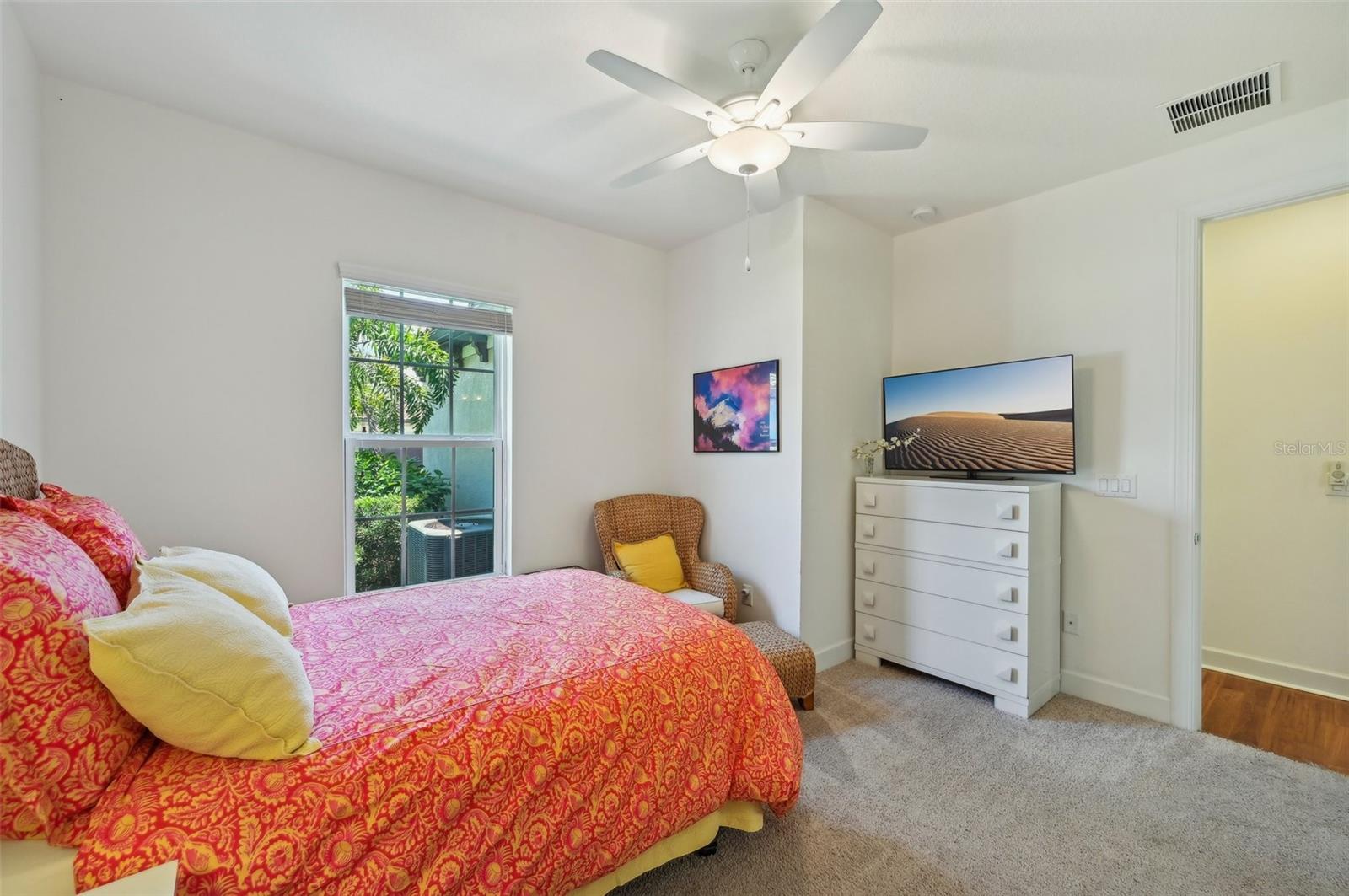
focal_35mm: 14
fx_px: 524
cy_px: 448
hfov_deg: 104.3
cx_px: 674
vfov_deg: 81.1
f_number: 8
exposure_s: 1/30
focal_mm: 14
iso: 400
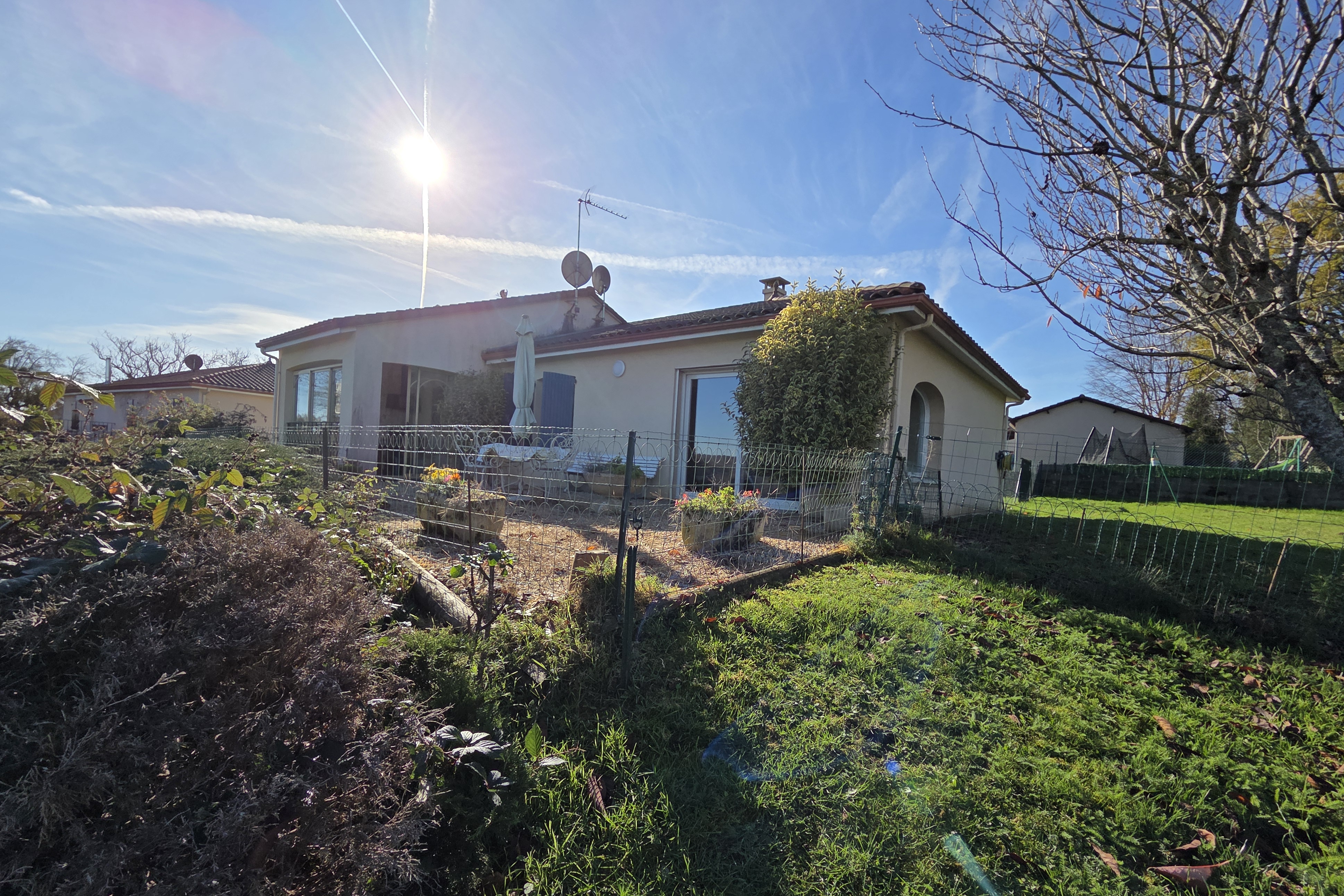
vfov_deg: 81.1
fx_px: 523
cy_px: 477
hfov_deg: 104.3
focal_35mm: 14
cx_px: 673
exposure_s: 1/2607
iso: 50
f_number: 2.2
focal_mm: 2.2
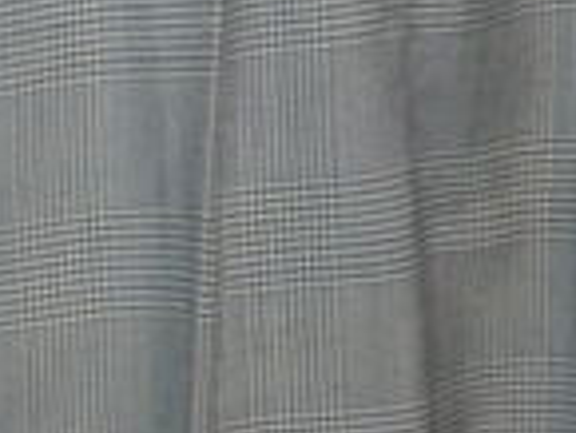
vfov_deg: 8.6
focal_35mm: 172
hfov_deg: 10.5
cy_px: 441
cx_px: -608
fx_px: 2864
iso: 80
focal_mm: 4.1
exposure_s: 1/30
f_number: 3.3
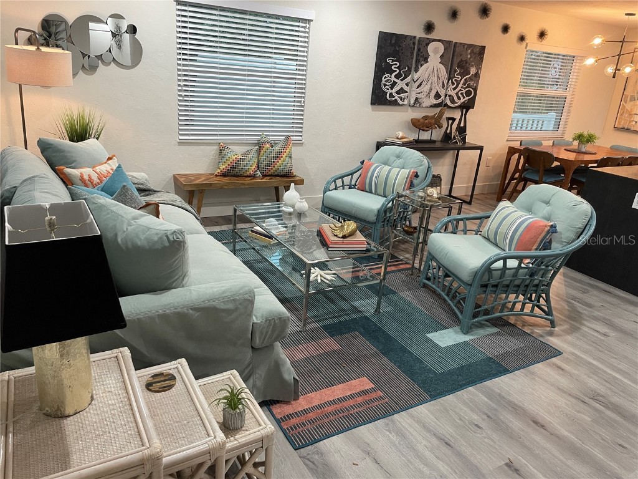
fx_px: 479
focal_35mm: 26
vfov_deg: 53.1
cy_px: 240
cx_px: 319
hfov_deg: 67.3
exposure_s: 1/60
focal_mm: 4.2
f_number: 1.6
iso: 200
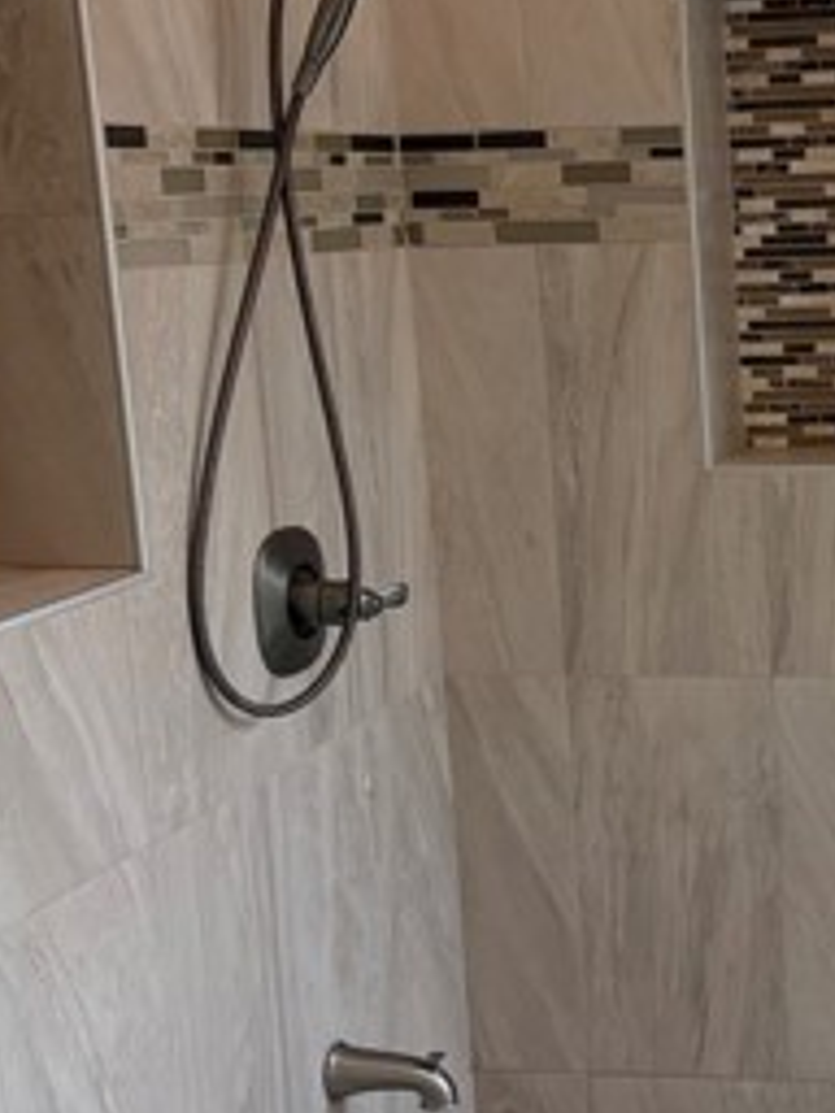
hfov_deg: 21.4
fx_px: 2091
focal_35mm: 65
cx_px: 935
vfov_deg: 29.8
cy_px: 600
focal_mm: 5.96
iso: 100
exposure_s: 1/238
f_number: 1.6
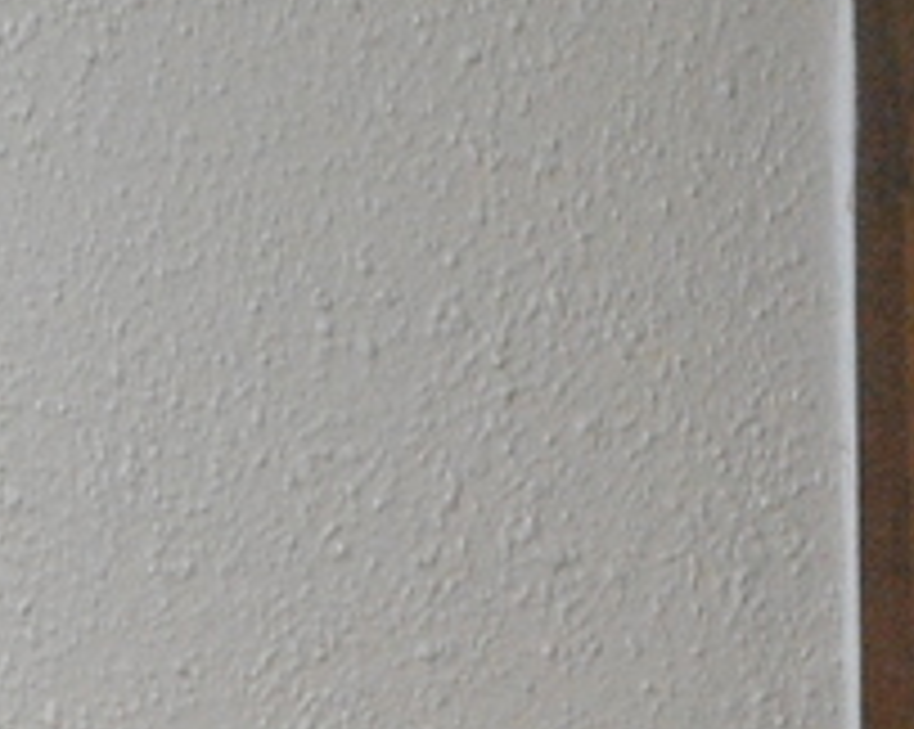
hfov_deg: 8.5
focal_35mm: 224
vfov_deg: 6.5
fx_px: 6054
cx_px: 1119
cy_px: 1890
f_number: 8
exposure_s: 1/20
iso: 800
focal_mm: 20
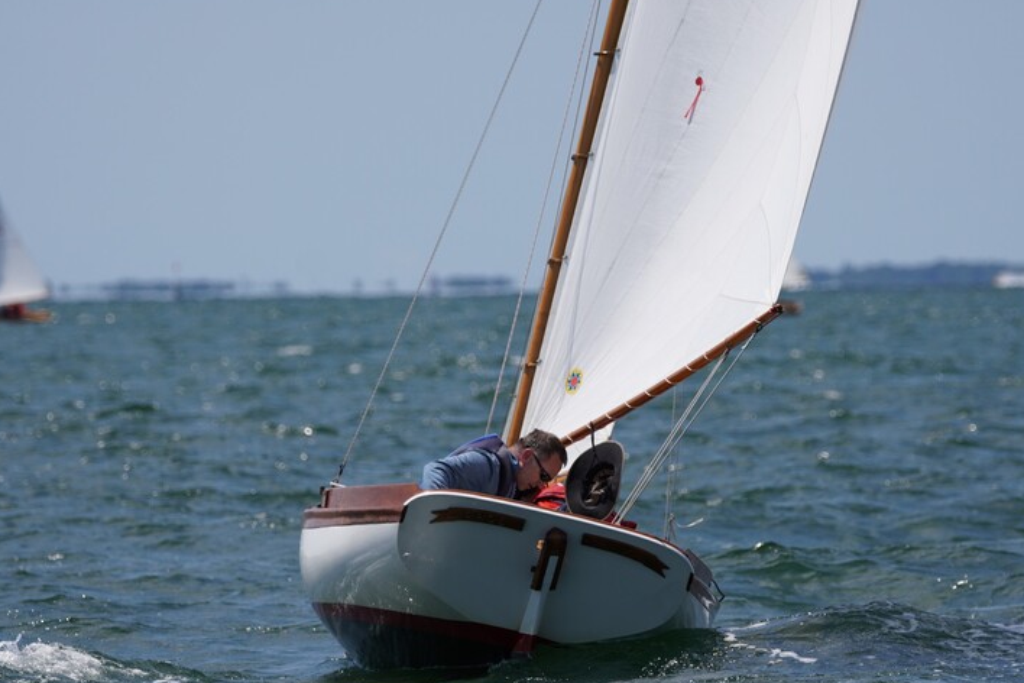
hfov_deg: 4.6
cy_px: 319
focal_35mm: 453
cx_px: 528
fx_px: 12872
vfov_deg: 3.0
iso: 160
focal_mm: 267
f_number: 5.6
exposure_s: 1/1600
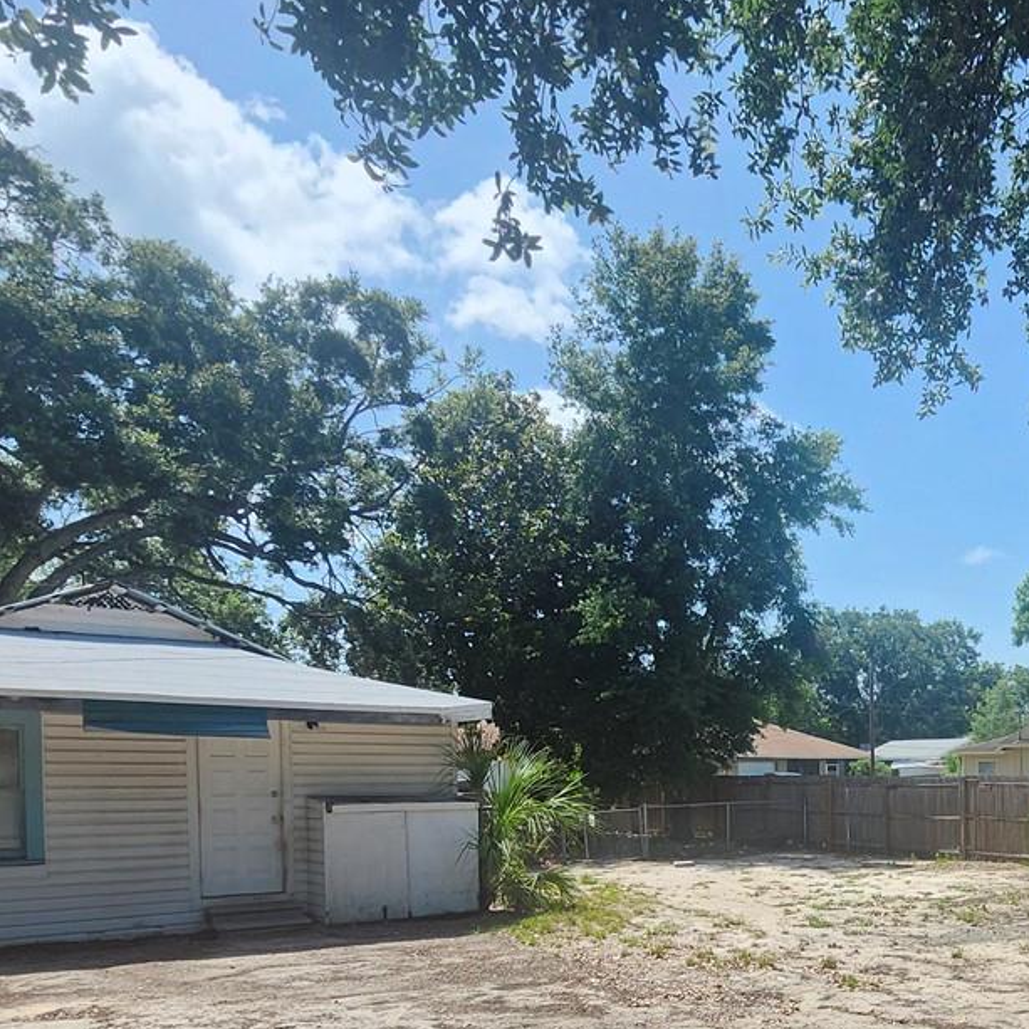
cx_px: 858
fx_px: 1009
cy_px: 838
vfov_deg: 50.4
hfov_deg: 50.0
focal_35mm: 30
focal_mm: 1.74
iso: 40
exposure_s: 1/1176
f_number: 2.2
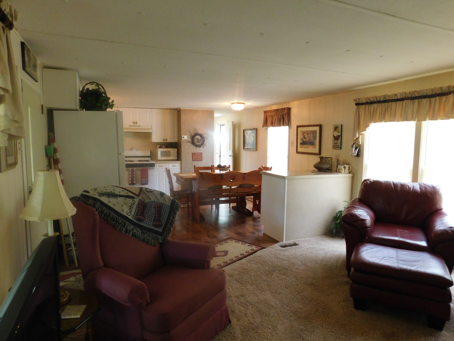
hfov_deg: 73.9
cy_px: 170
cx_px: 227
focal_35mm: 23
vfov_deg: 58.9
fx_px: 302
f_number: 3
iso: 400
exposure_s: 1/25
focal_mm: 4
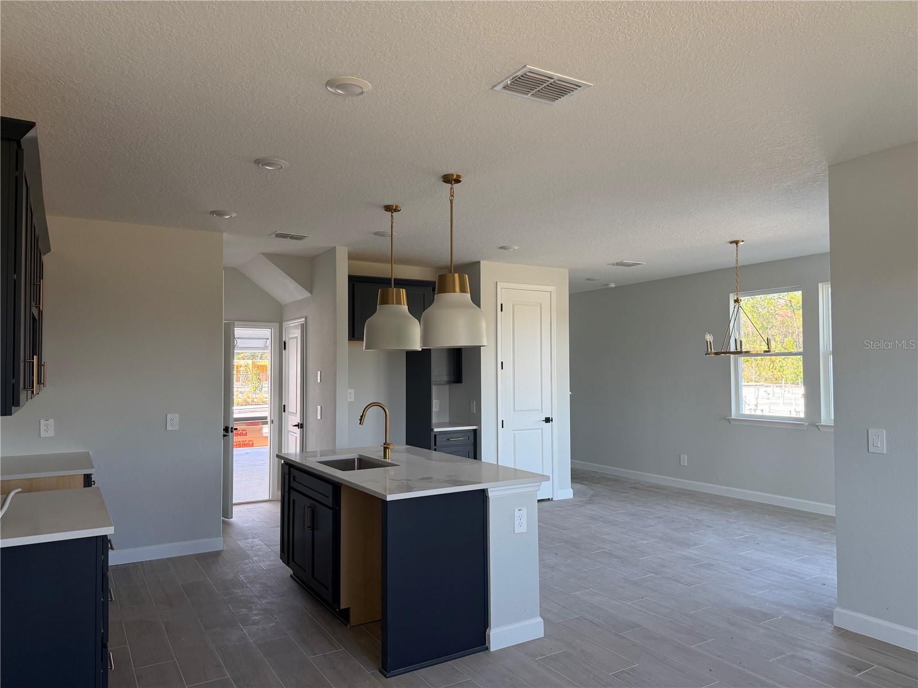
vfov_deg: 56.8
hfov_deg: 71.6
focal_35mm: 24
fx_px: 636
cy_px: 344
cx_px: 459
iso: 125
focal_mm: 6.76
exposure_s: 1/234
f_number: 1.78
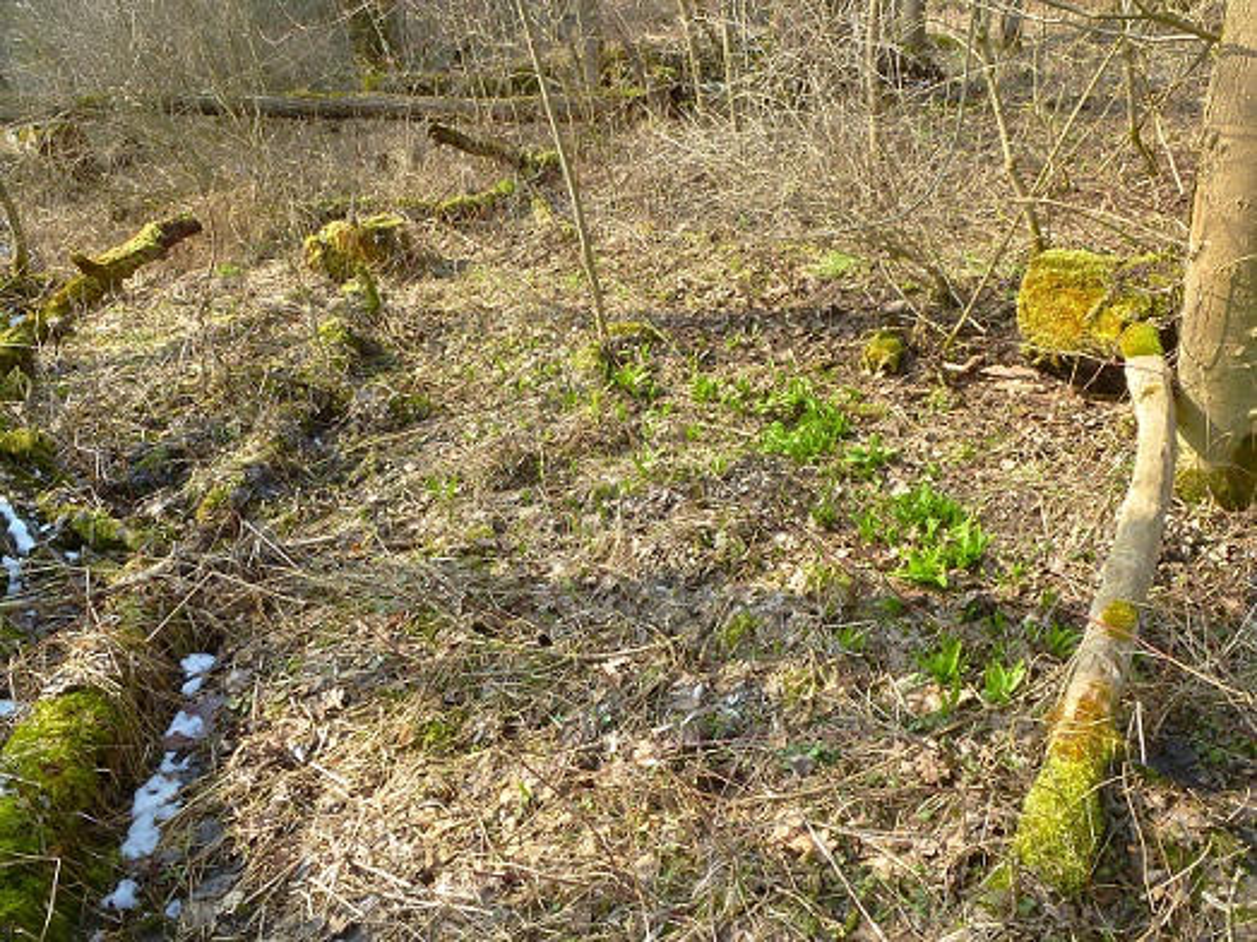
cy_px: 471
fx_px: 871
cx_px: 628
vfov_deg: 56.8
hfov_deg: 71.6
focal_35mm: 24
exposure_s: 1/100
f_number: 6.3
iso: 200
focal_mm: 4.3
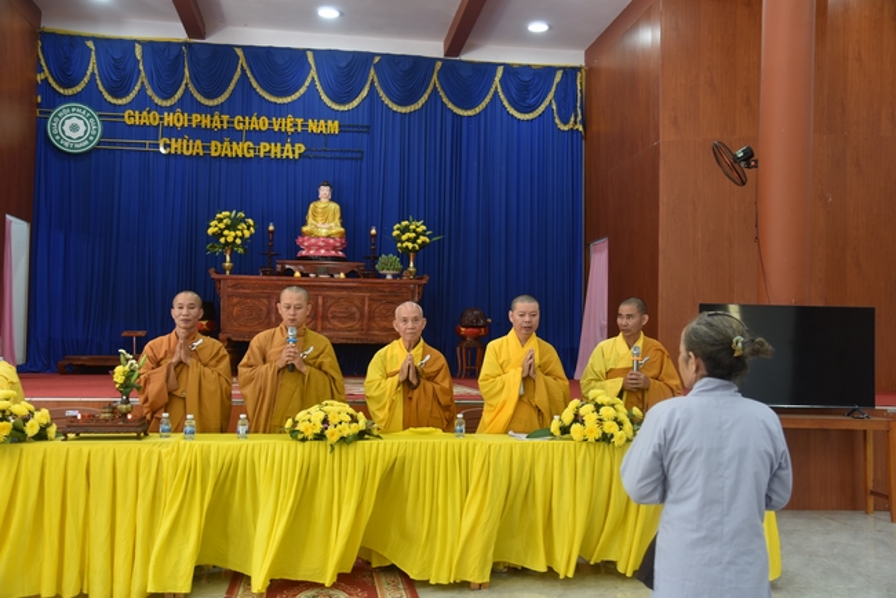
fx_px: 946
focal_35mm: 38
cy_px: 299
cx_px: 448
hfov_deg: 50.7
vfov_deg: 35.1
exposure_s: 1/60
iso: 720
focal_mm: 38
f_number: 4
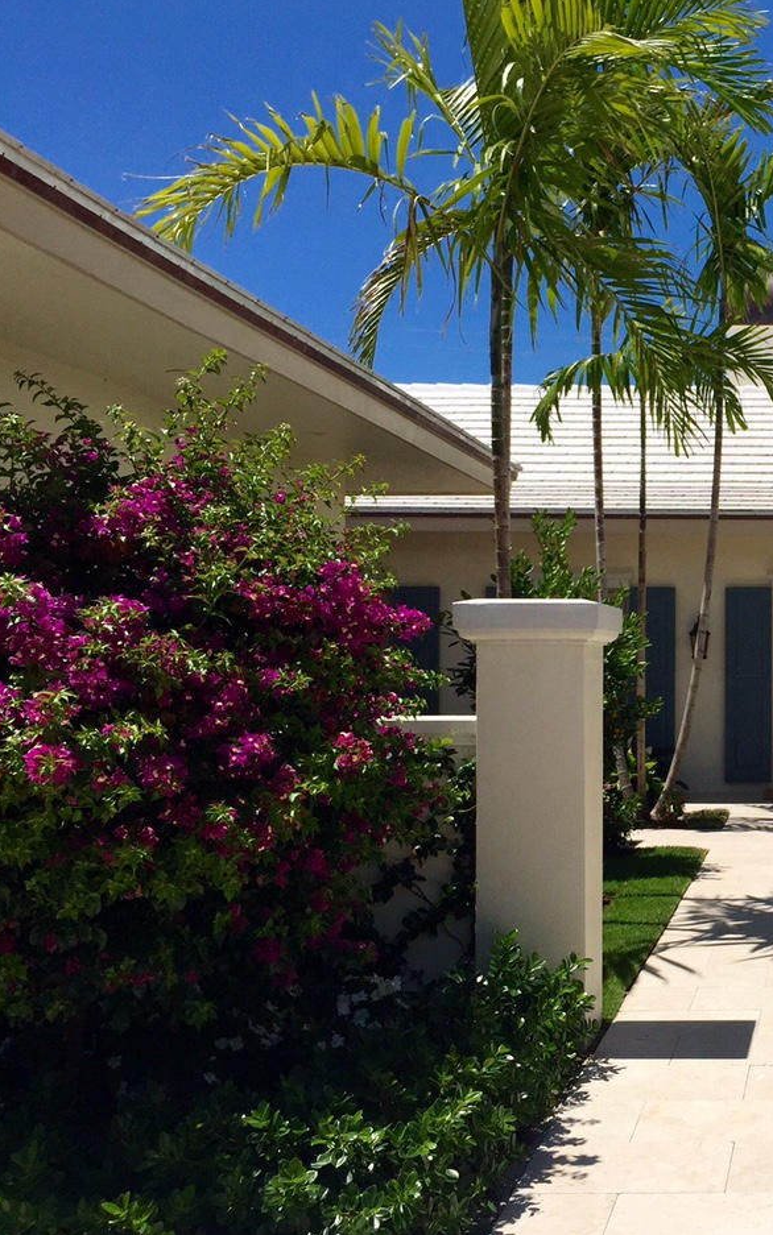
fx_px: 1415
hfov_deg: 28.0
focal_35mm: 42
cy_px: 627
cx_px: 839
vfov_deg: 47.2
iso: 32
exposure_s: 1/5650
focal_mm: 4.15
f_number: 2.2
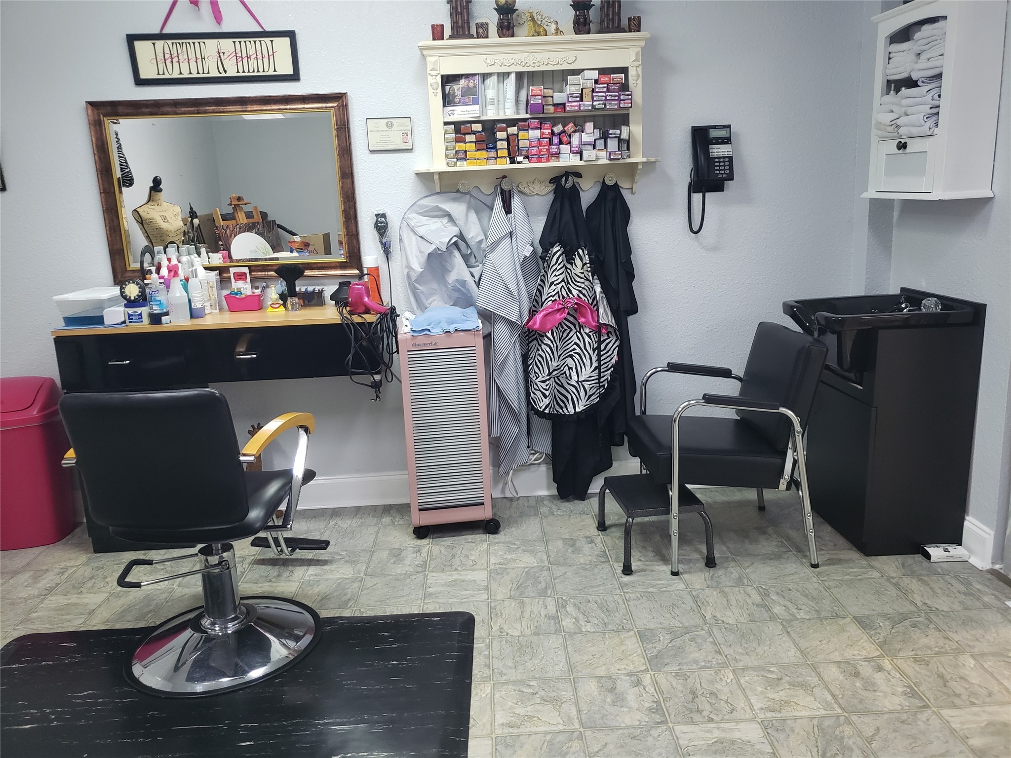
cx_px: 506
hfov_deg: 67.3
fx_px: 759
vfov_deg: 53.1
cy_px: 379
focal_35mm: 26
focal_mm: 4.3
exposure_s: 1/40
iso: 250
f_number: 1.5
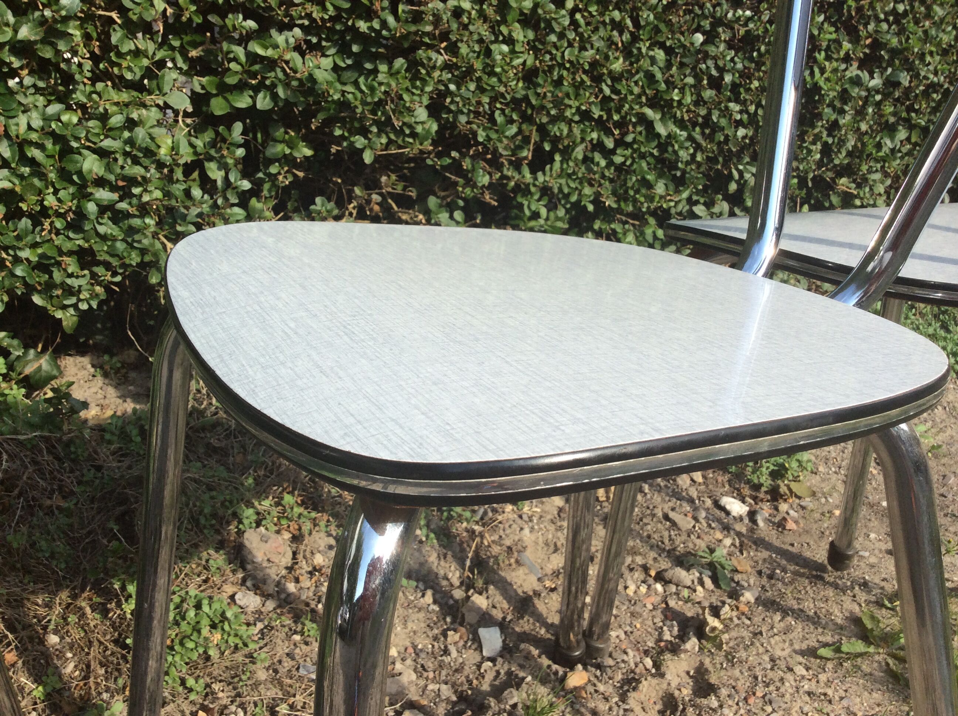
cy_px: 358
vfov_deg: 44.1
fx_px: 884
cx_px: 479
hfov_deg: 56.9
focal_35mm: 32
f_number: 2.4
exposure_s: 1/867
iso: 32
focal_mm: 3.3
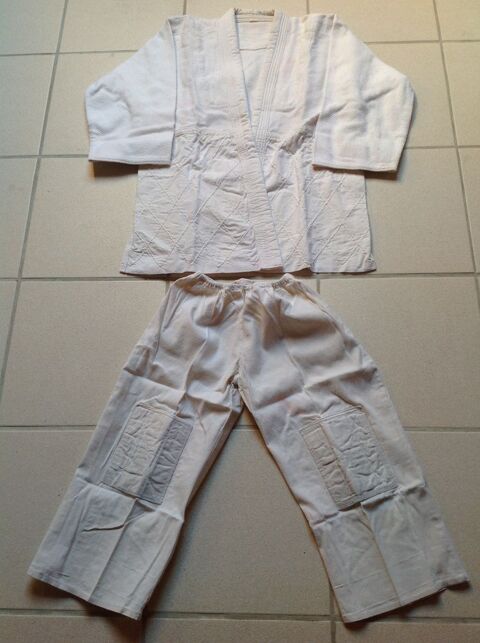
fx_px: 649
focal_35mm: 35
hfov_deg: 40.6
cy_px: 322
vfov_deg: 52.7
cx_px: 240
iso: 64
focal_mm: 4.28
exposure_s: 1/60
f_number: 2.4
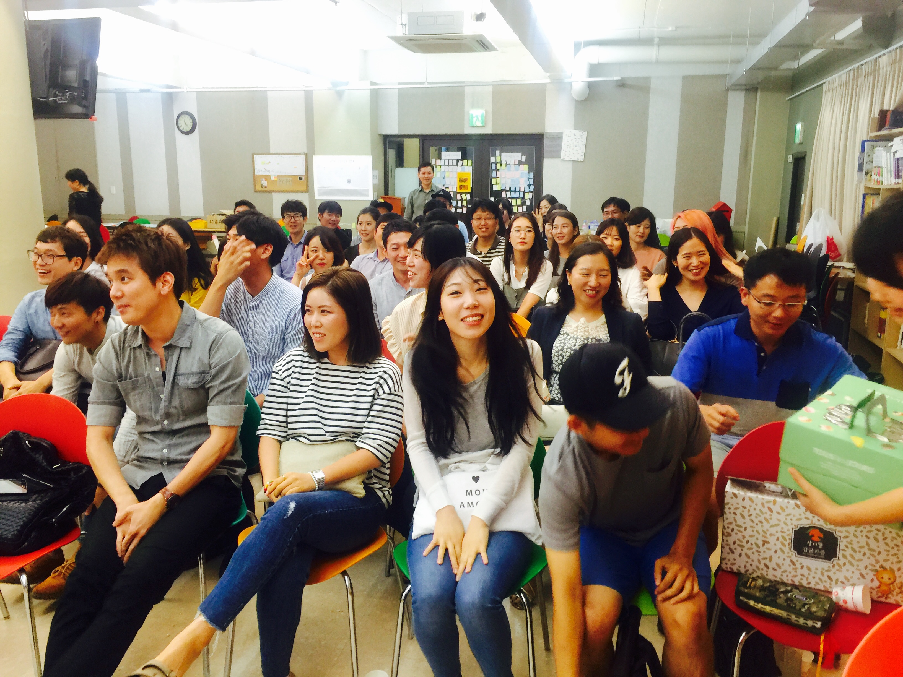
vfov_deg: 48.2
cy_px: 338
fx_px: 756
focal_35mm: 29
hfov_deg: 61.7
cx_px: 452
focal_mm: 4.15
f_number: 2.2
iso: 40
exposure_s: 1/15
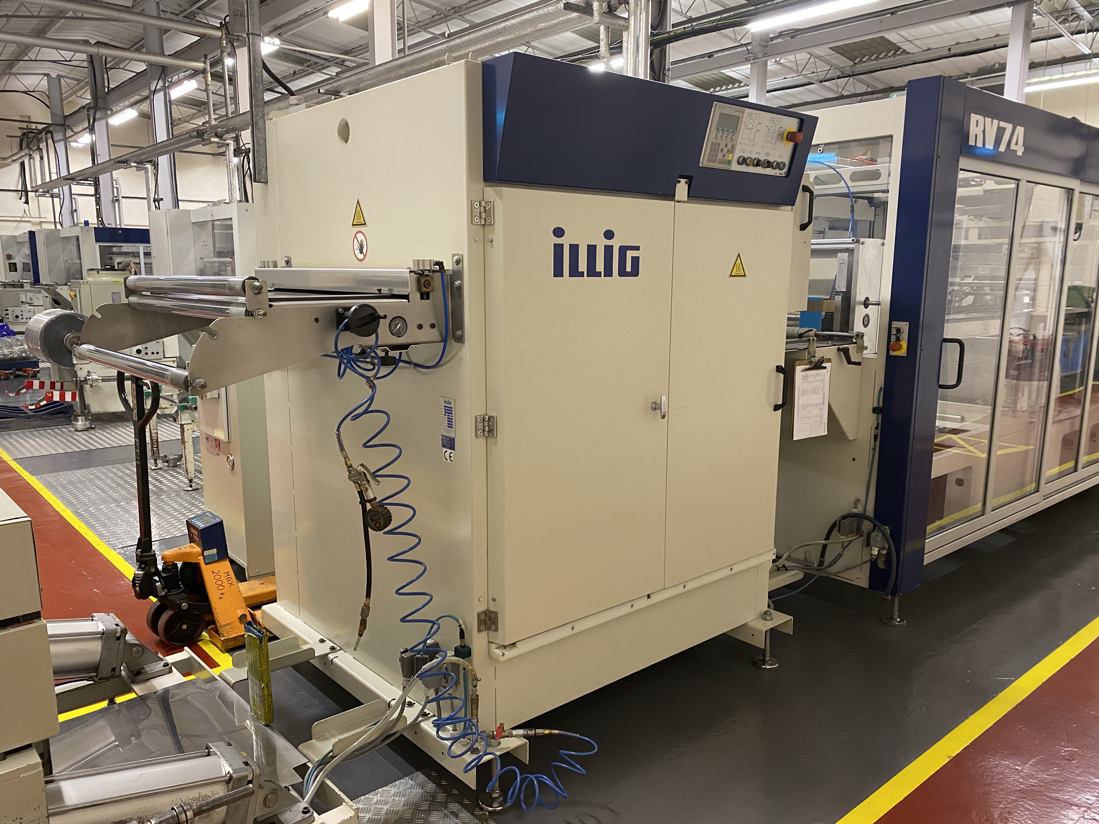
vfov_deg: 53.1
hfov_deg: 67.3
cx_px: 550
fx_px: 825
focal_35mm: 26
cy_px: 412
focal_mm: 4.25
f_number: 1.8
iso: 250
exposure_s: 1/50
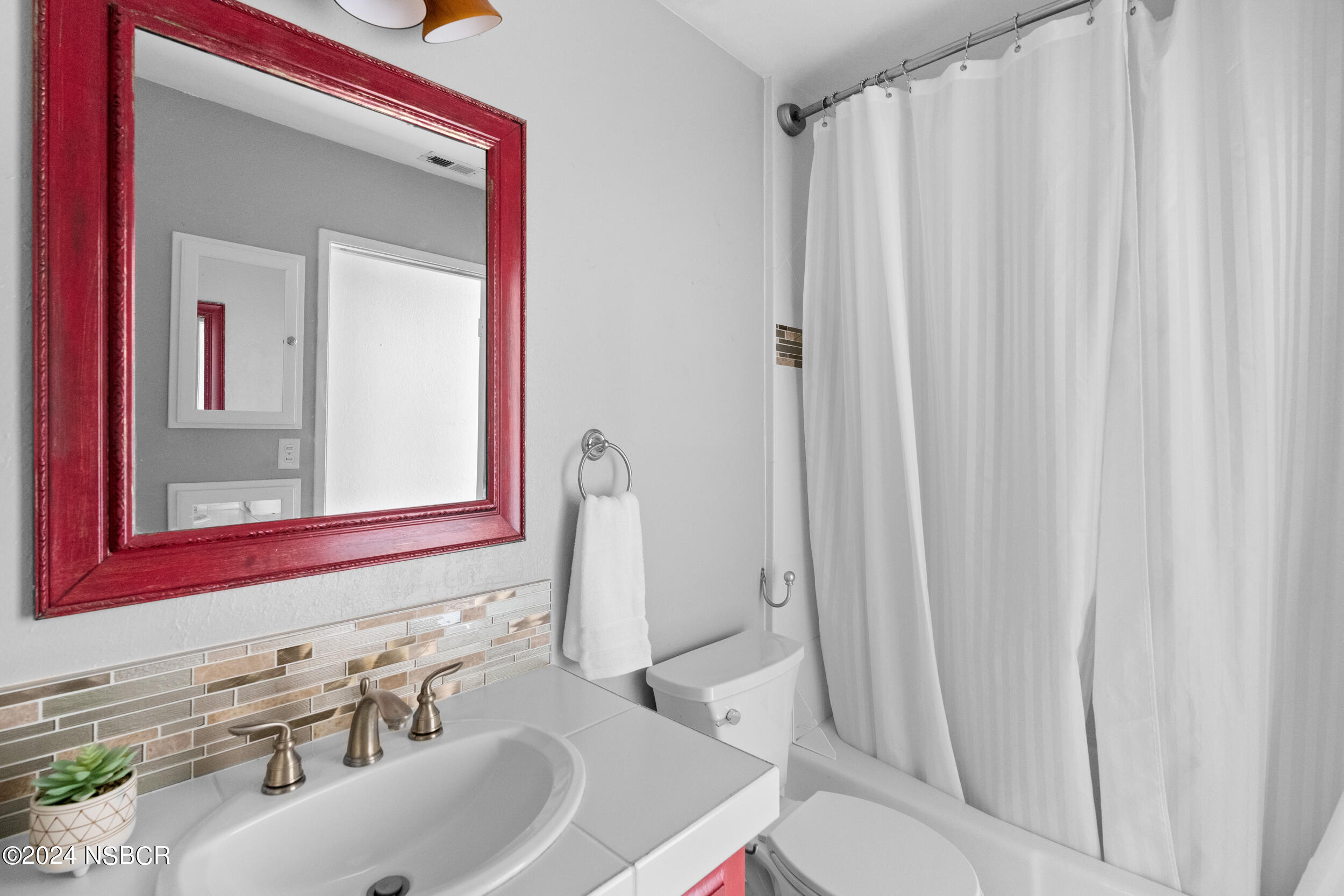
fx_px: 597
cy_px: 448
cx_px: 672
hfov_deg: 96.7
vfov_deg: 73.8
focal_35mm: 16
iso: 2500
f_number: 8
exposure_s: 2.5
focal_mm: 16
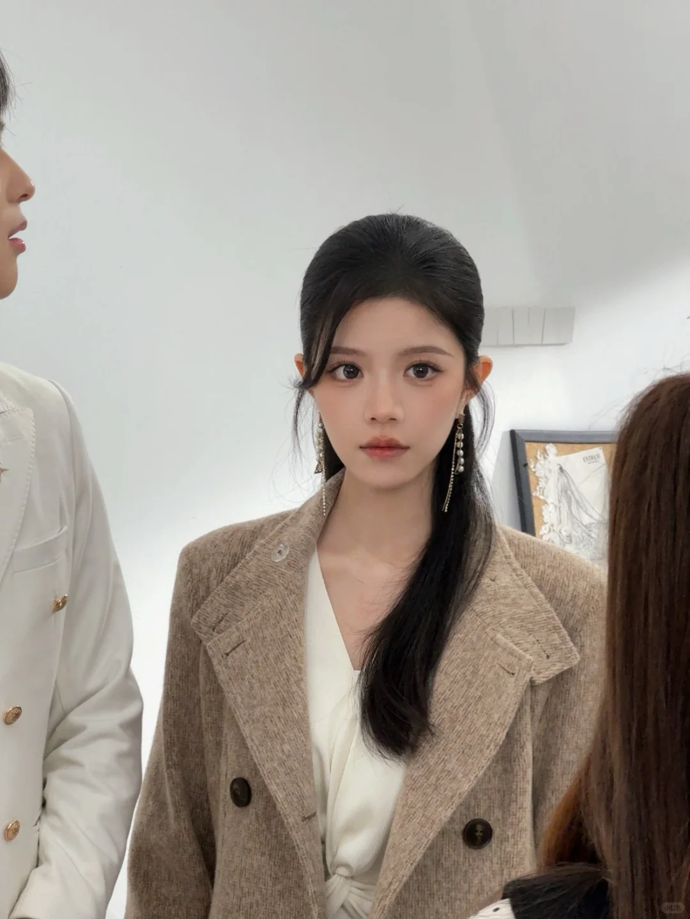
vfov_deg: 16.7
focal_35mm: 118
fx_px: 3135
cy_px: 460
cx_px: 345
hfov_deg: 12.6
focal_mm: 9
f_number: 2.8
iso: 80
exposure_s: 1/100
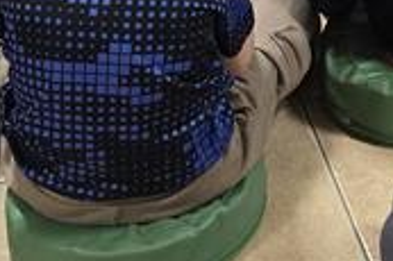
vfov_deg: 8.7
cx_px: 604
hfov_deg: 13.5
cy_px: -384
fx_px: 1549
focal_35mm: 142
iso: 250
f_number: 1.7
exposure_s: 1/100
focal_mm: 6.3
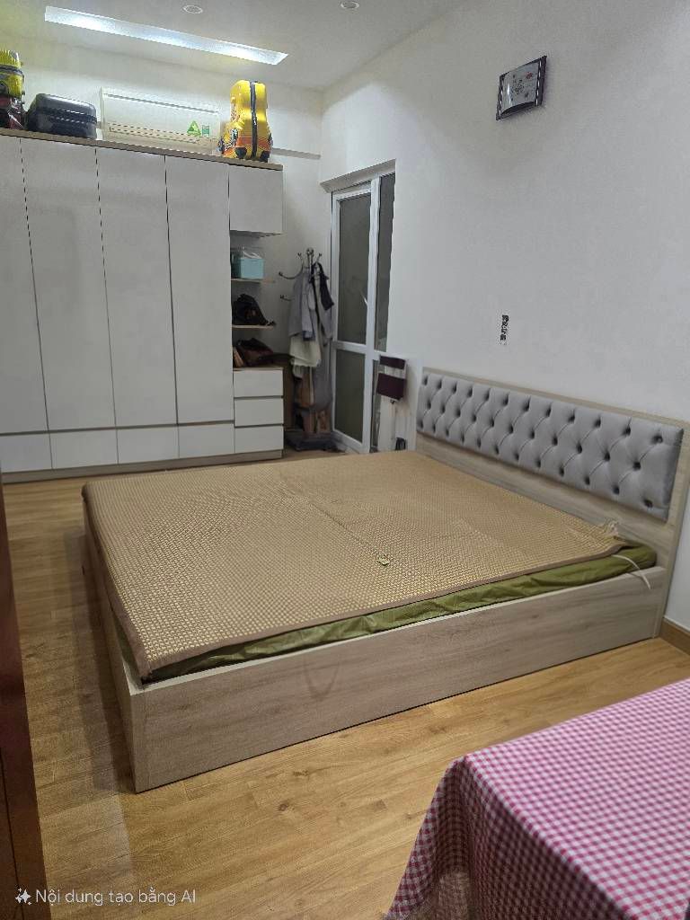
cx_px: 345
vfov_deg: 73.9
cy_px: 460
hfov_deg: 58.9
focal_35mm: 23
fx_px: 611
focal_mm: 6.3
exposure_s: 1/101
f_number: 1.7
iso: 500
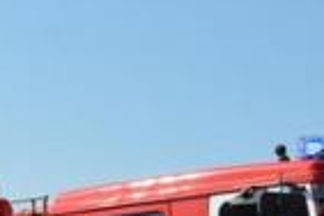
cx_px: -136
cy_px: 371
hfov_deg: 11.6
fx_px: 1532
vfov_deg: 7.8
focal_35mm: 170
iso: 100
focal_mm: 25
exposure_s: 1/200
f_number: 9
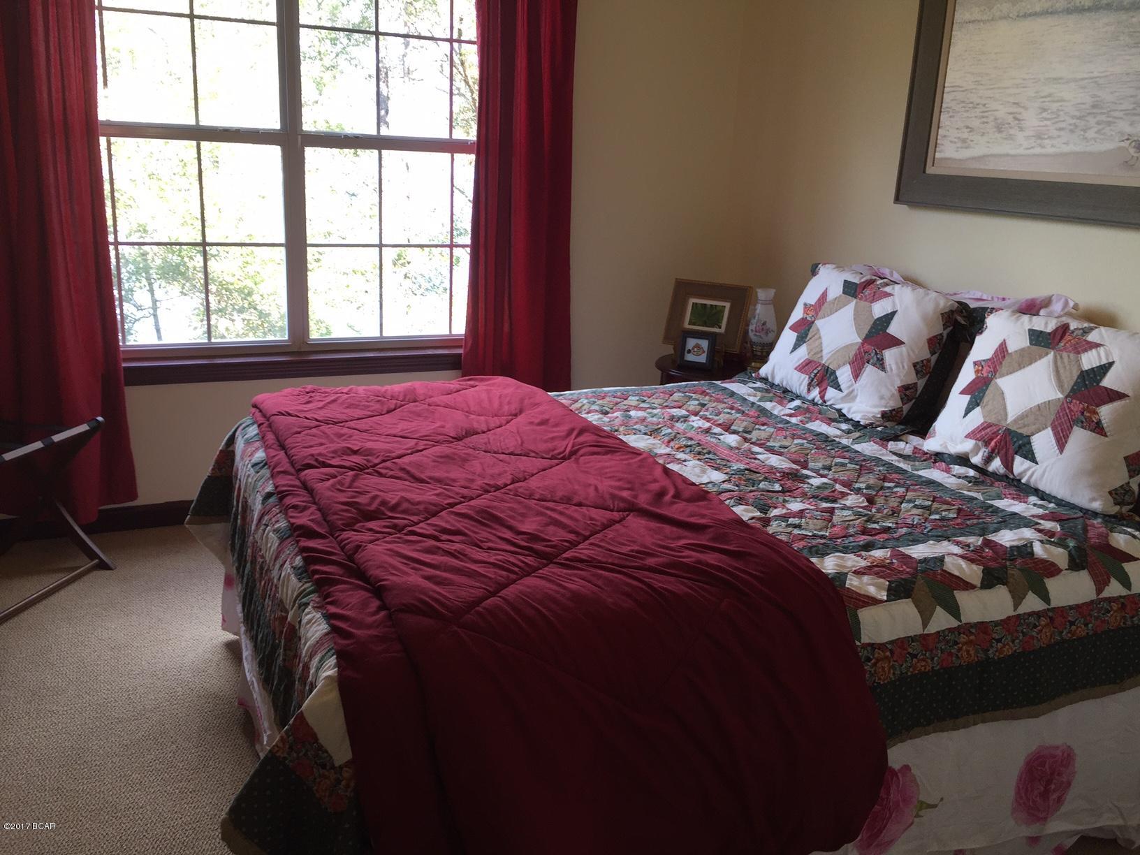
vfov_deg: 48.2
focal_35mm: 29
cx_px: 570
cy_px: 428
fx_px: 955
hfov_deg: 61.7
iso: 32
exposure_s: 1/60
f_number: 2.2
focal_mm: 4.15
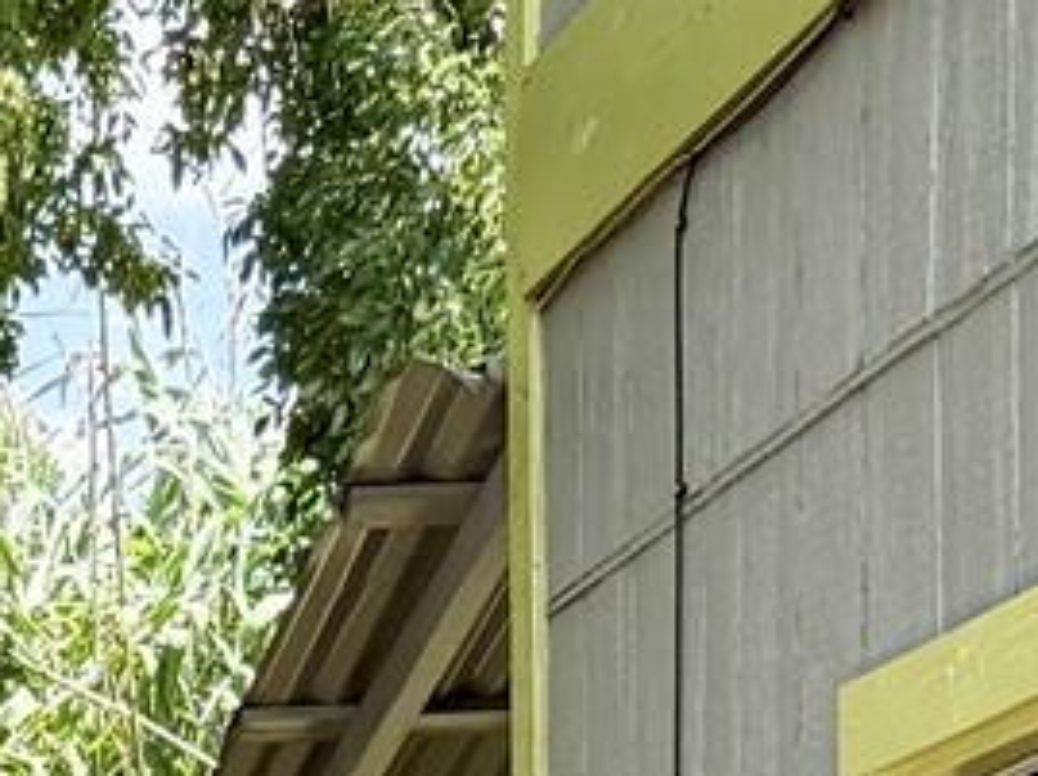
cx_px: -4
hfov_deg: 10.7
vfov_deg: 7.4
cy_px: 2100
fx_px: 5480
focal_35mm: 183
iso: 100
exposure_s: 1/683
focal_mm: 6.76
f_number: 1.78
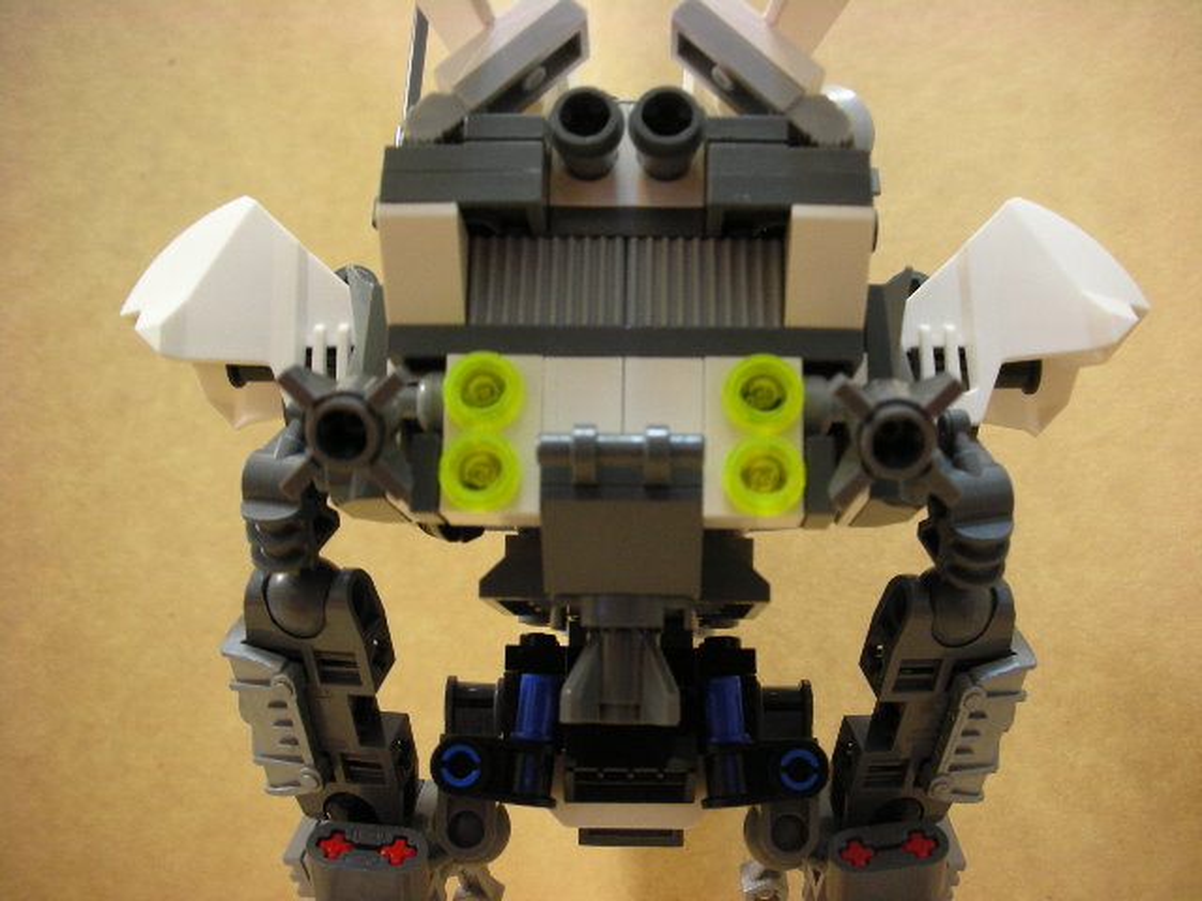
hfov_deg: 52.6
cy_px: 450
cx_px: 601
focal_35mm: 35
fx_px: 1215
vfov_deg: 40.7
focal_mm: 5.8
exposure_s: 1/4
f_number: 3
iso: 160
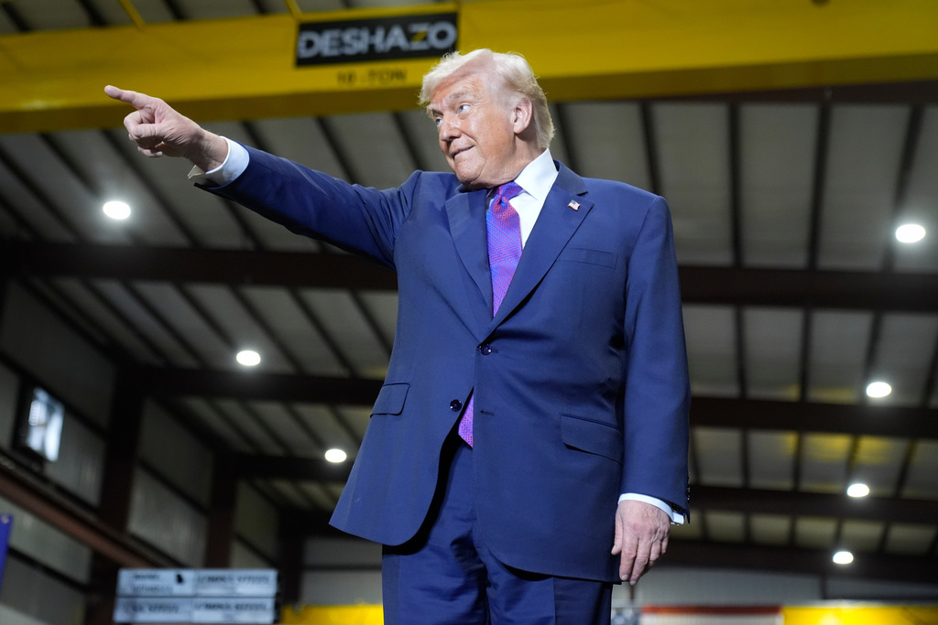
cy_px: 312
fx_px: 1459
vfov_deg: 24.2
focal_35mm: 56
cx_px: 469
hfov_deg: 35.6
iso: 3200
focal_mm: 56
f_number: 2.8
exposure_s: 1/500
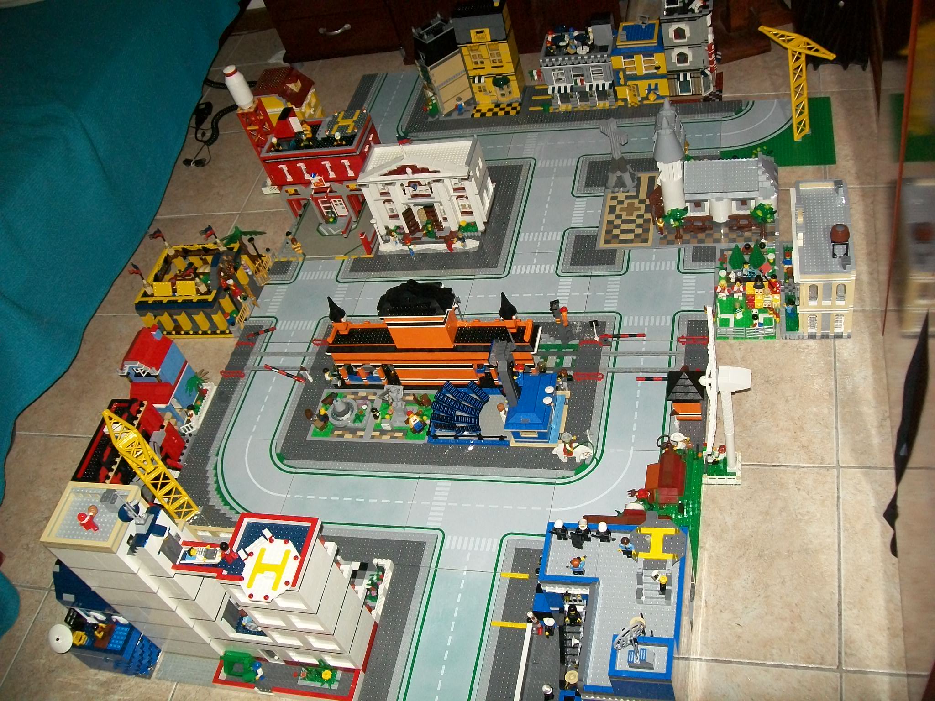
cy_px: 350
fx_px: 918
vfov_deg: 41.8
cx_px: 468
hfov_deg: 54.0
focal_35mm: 34
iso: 160
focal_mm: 6.1
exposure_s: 1/60
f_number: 2.7
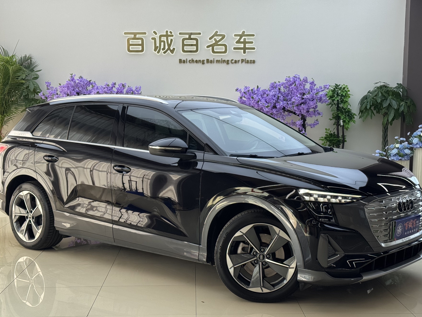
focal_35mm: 55
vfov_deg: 26.5
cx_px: 211
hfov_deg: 34.9
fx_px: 670
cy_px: 177
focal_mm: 6.76
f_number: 1.78
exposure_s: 1/425
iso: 64
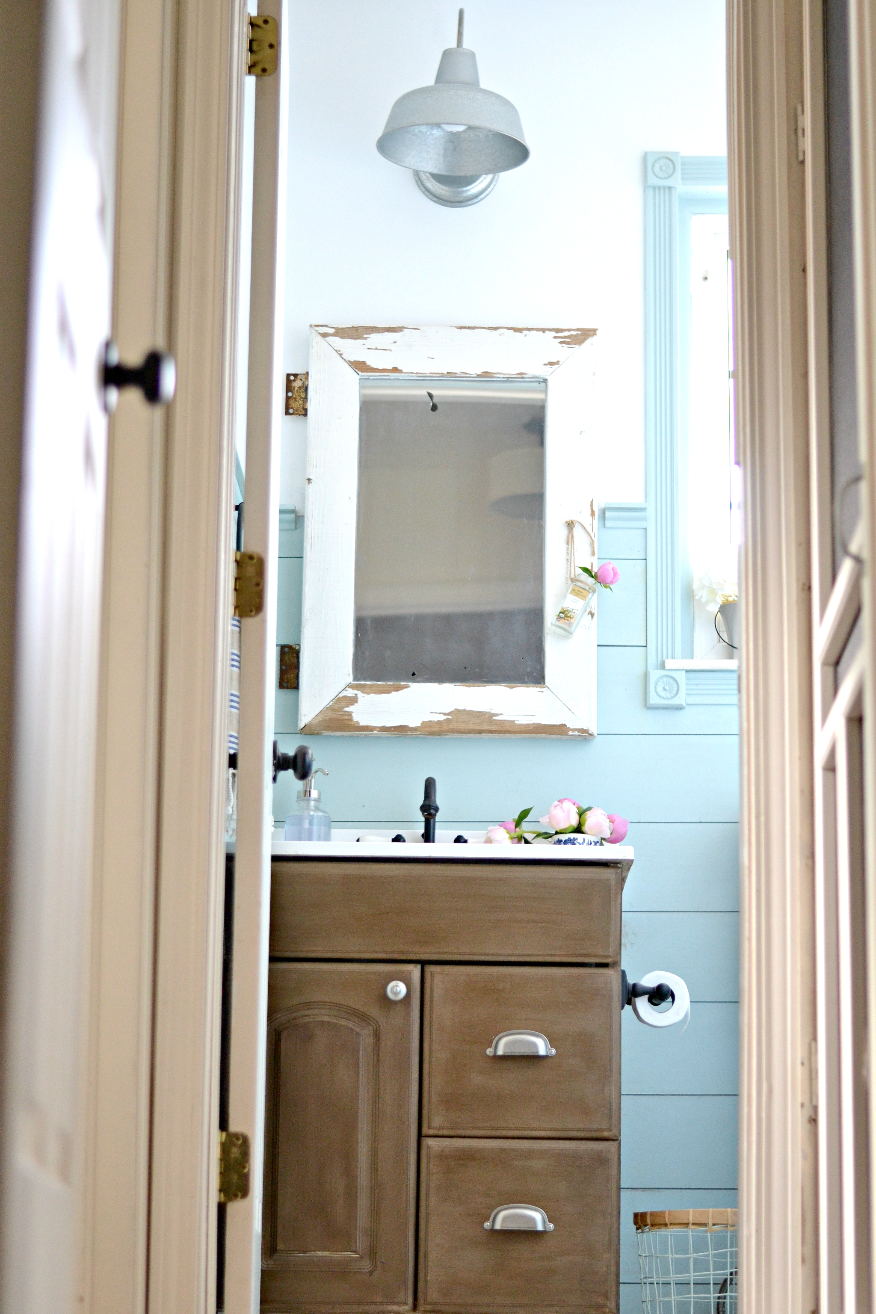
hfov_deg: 18.2
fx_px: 2737
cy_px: 657
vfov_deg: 27.0
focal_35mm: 75
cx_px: 438
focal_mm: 50
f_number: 1.8
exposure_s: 1/50
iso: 800
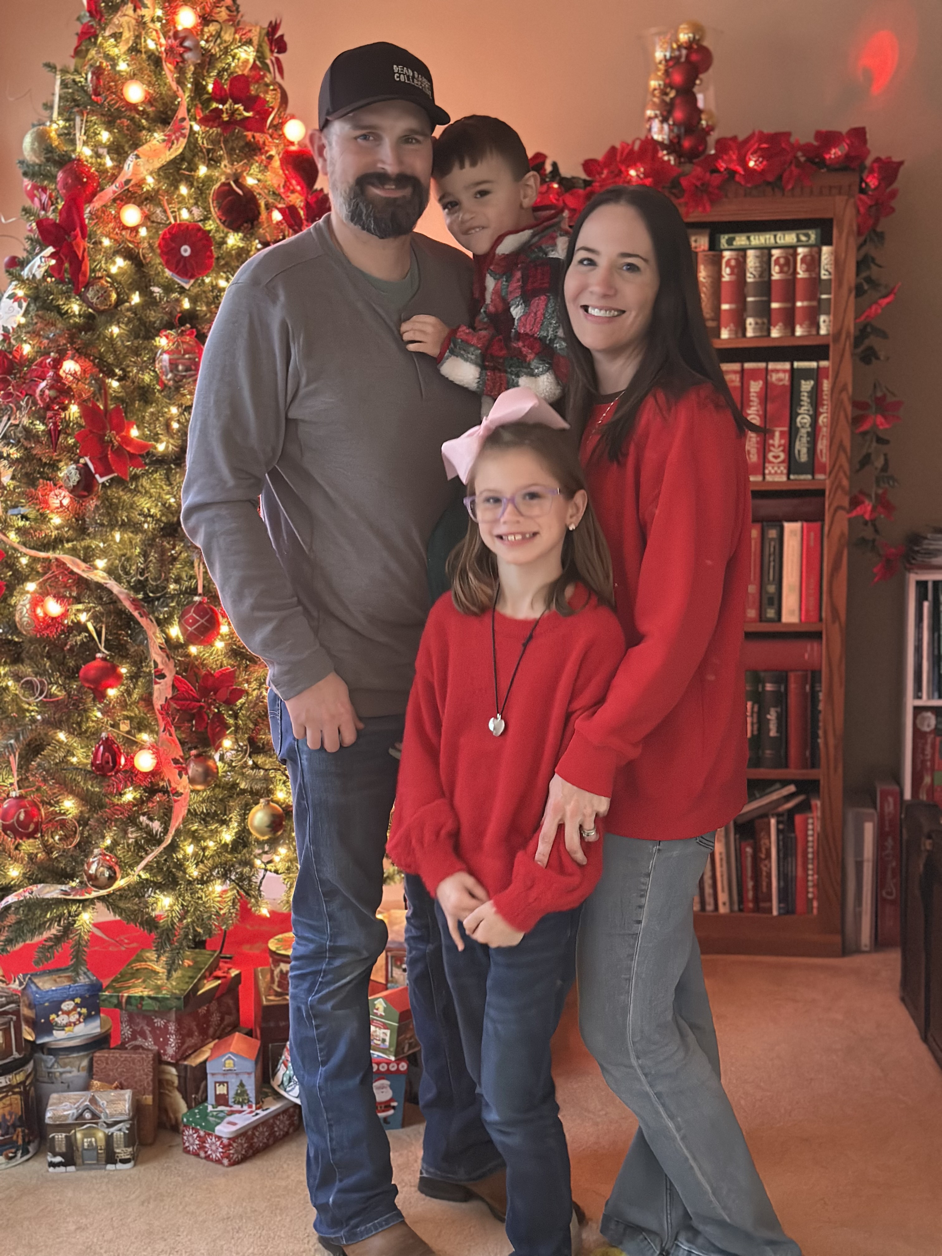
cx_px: 471
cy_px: 628
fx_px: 1742
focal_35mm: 48
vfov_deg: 39.7
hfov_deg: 30.3
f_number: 1.78
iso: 1000
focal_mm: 6.86
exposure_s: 1/30
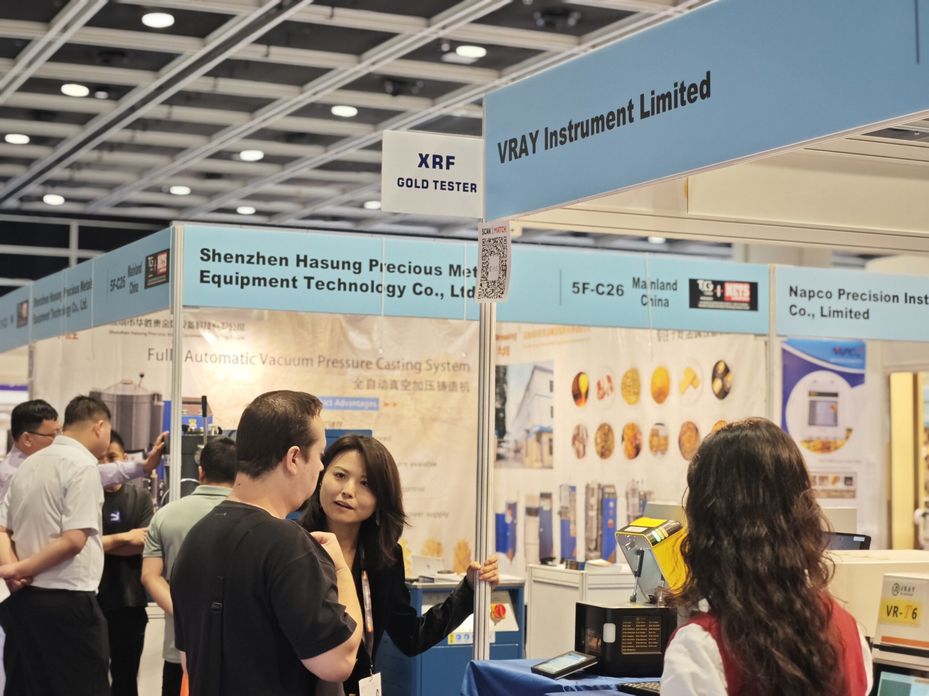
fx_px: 1798
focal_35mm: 67
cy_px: 348
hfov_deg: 29.0
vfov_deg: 21.9
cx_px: 464
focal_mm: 10.1
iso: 640
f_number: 2
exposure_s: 1/50
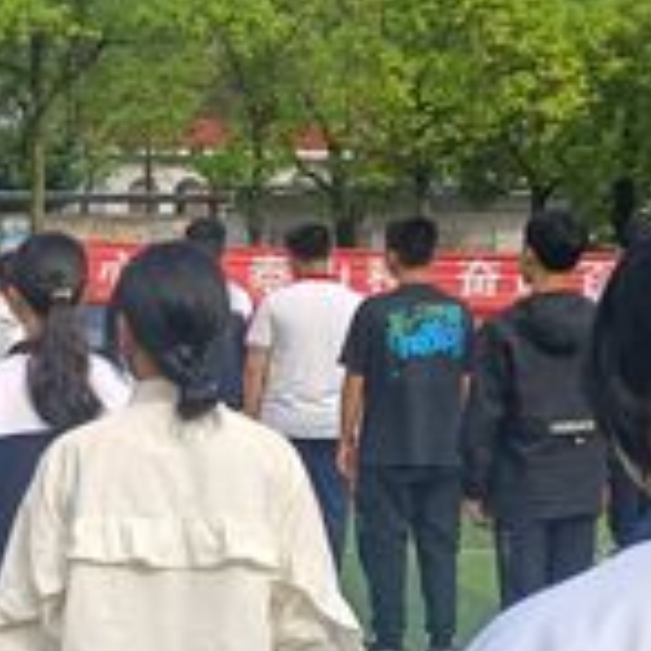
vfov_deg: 18.5
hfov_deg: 16.7
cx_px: -341
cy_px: 381
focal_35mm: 94
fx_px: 2000
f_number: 1.8
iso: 104
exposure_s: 1/865
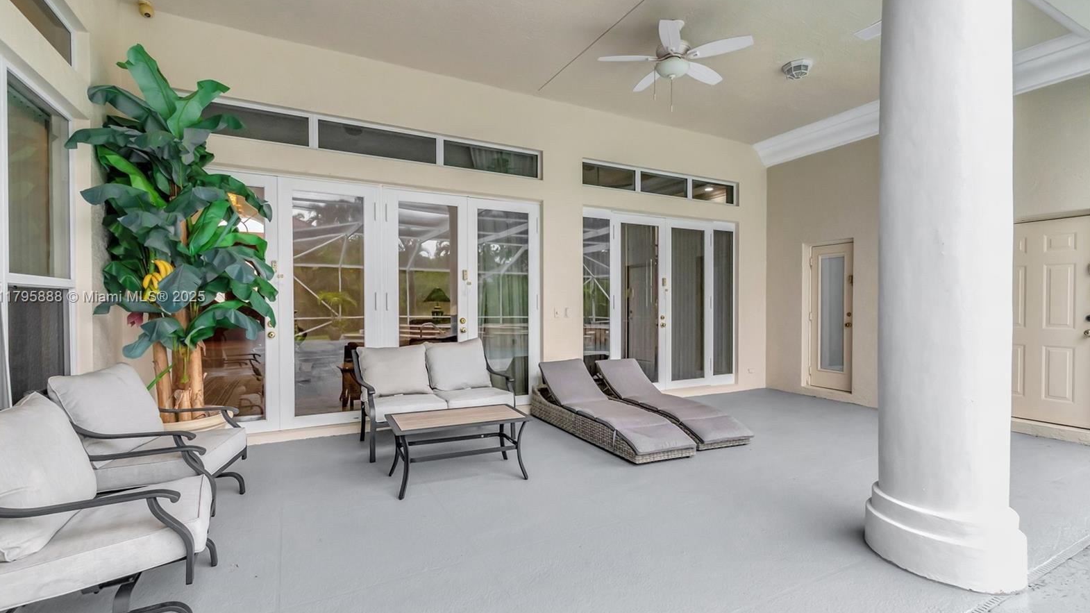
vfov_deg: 67.1
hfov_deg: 99.4
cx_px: 539
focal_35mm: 16
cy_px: 298
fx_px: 462
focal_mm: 10
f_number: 8
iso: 640
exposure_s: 1/60
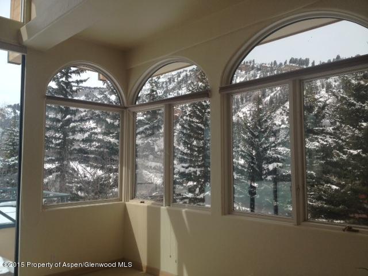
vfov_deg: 40.7
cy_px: 138
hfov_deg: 52.6
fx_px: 372
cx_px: 184
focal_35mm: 35
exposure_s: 1/1905
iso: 50
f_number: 2.4
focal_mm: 4.28
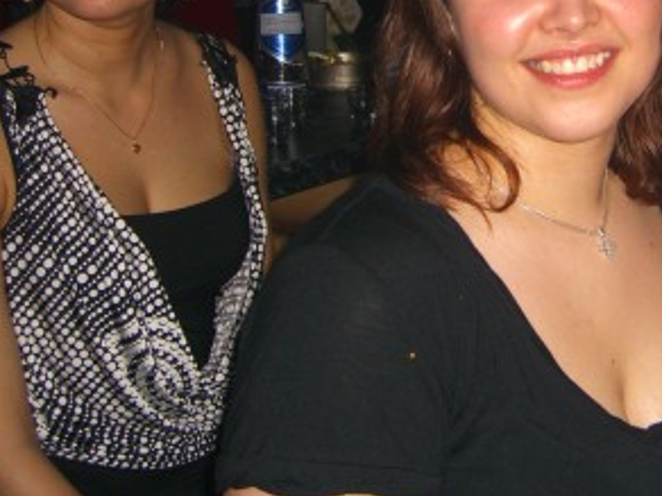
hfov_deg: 24.5
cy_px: 48
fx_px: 1492
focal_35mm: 78
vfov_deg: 18.6
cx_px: 553
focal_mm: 7.9
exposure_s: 1/60
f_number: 2.8
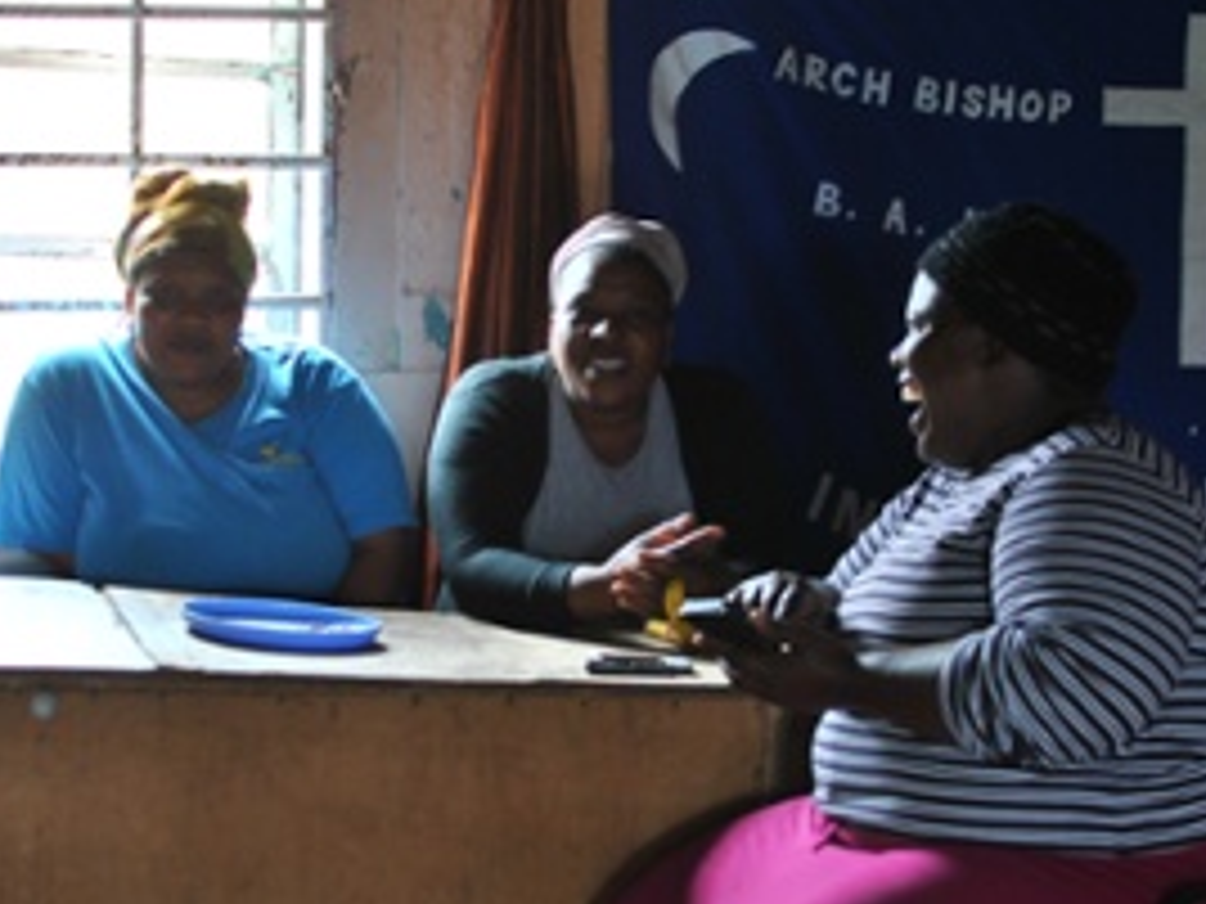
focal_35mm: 87
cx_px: 486
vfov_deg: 17.0
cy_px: 463
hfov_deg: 22.5
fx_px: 3025
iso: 100
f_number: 2.2
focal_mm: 35
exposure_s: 1/20
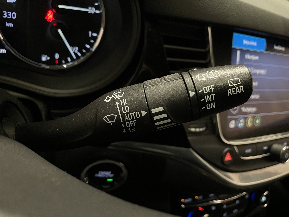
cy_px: 108
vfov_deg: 53.1
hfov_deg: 67.3
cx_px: 144
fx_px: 217
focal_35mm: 26
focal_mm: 4.2
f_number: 1.6
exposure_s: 1/50
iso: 250
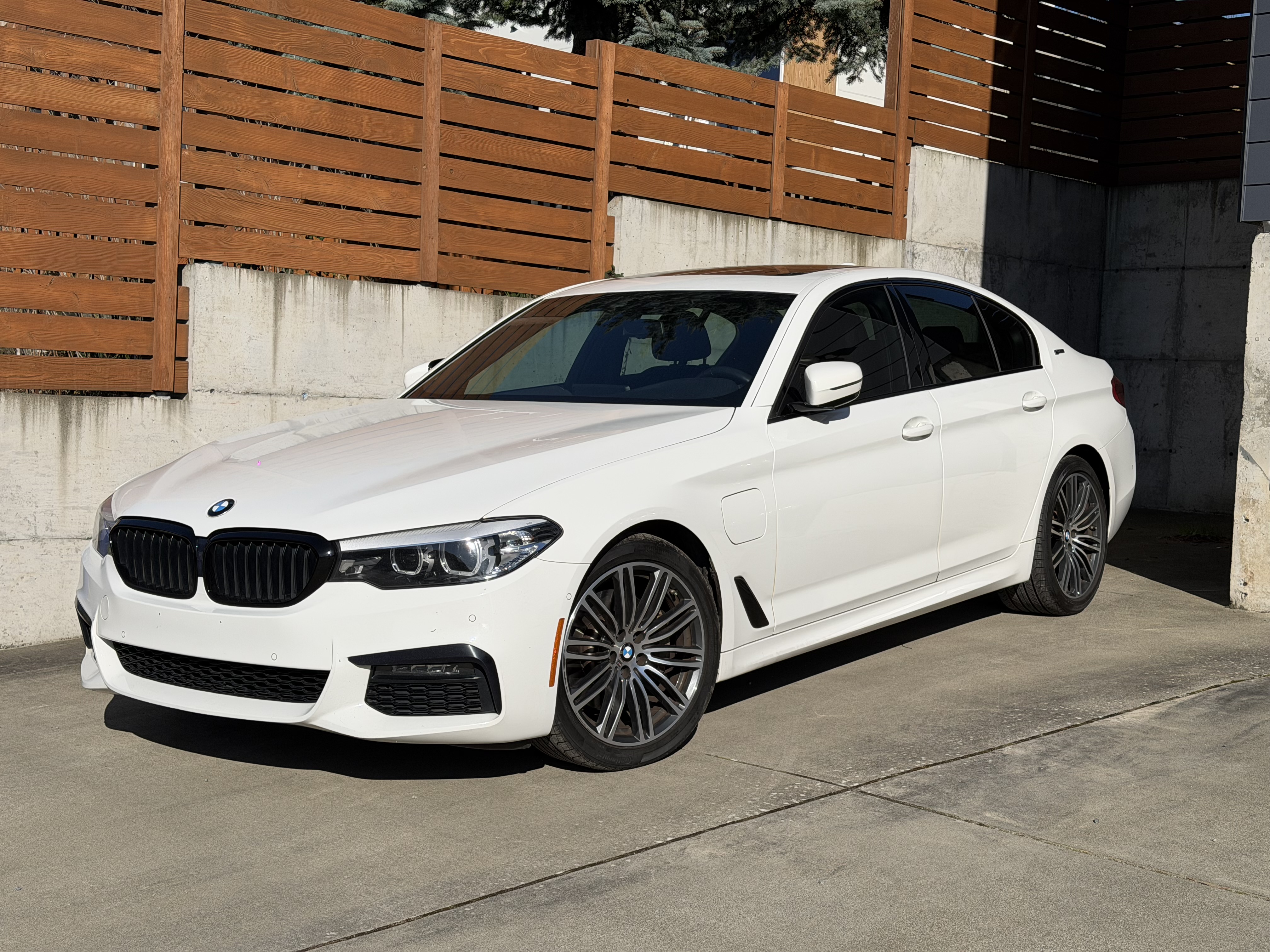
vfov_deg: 30.3
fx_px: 1761
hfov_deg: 39.7
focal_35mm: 48
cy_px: 476
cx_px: 635
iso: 80
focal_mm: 6.76
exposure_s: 1/11364
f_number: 1.78
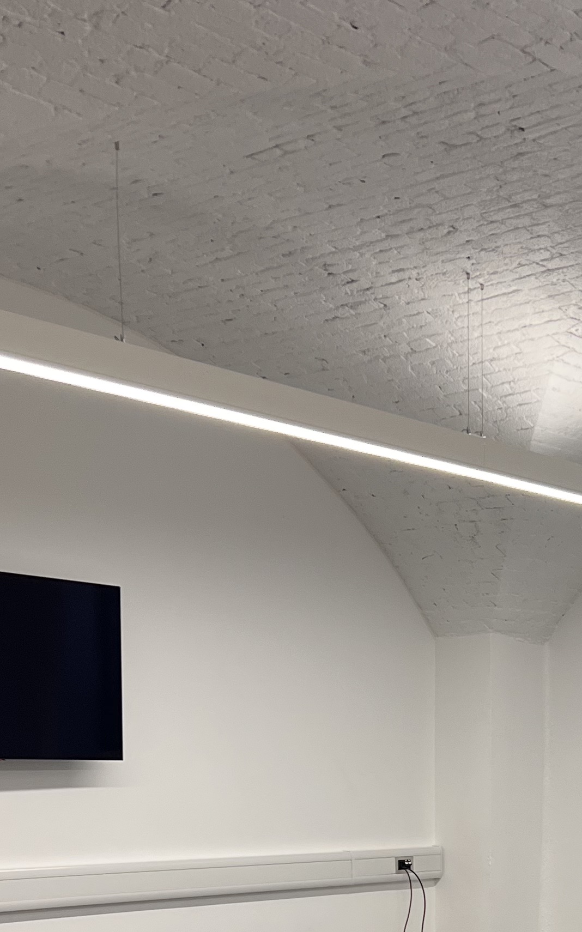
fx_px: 1650
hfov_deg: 19.7
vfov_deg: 29.2
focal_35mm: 65
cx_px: 484
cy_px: 959
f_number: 1.5
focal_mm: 5.7
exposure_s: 1/100
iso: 125
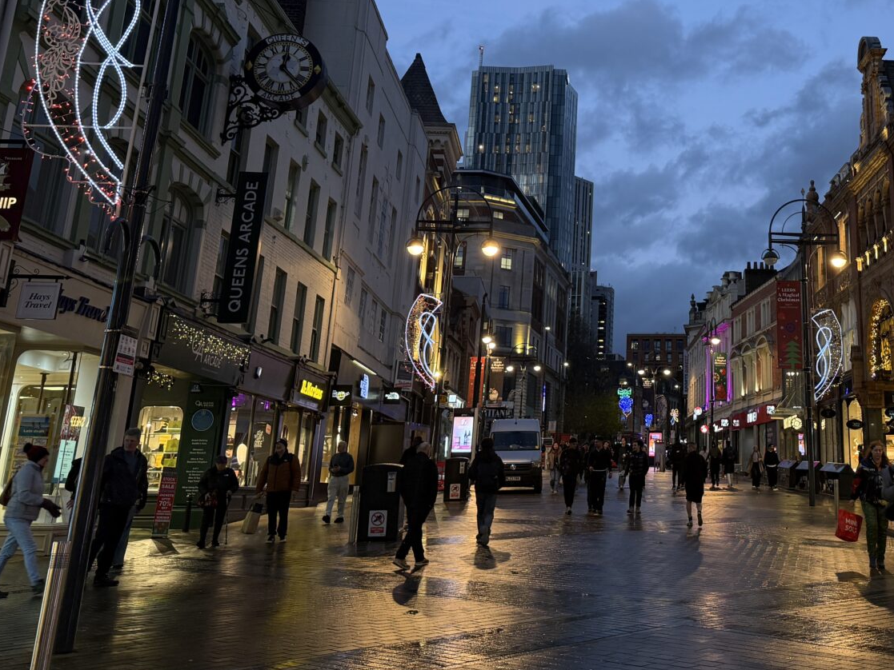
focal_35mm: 44
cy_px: 100
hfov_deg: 41.0
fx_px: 1136
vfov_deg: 31.7
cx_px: 725
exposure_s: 1/50
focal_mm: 6.76
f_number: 1.78
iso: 125
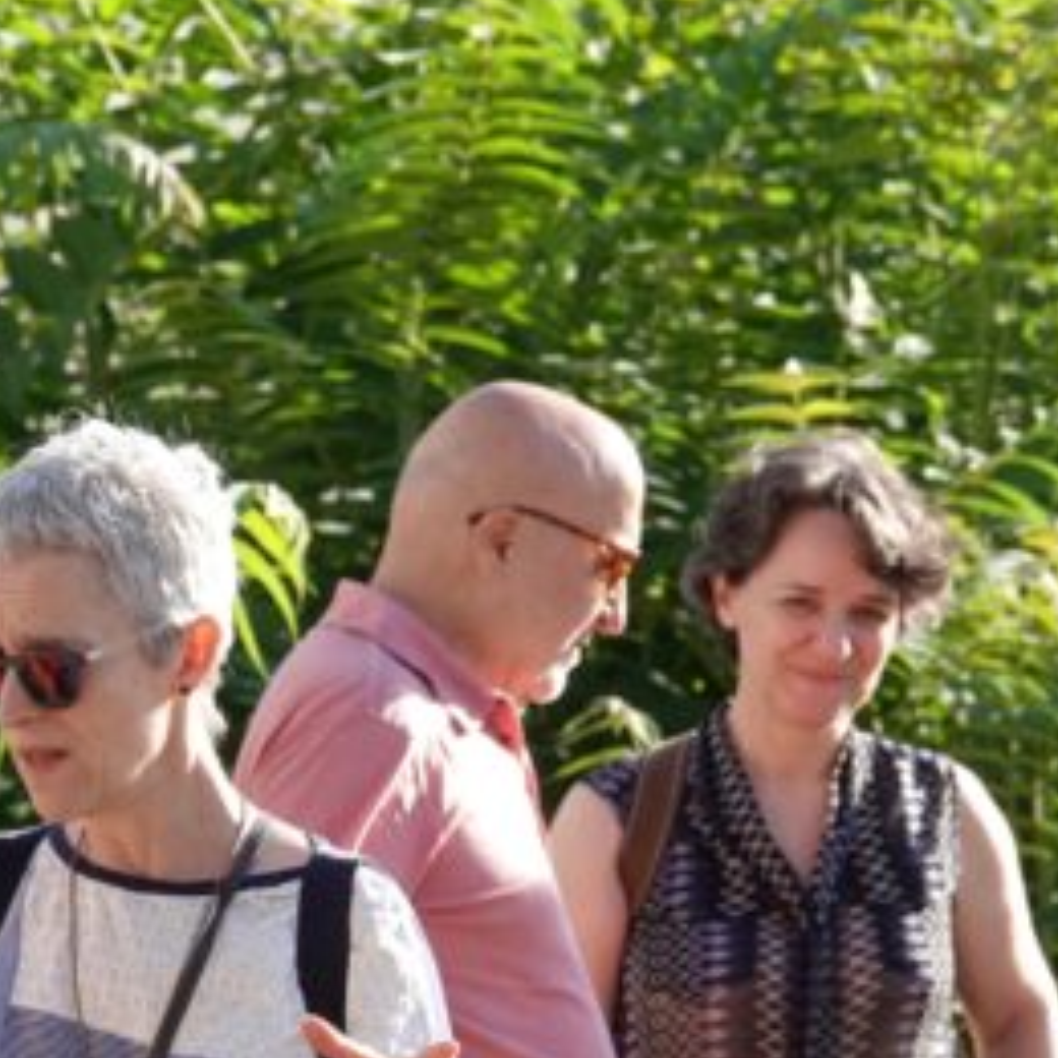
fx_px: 19364
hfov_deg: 3.1
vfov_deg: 3.1
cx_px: -61
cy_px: 903
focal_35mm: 560
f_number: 4
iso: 125
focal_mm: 87.11
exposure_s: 1/250
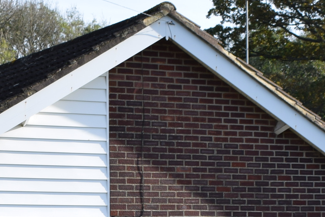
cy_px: 271
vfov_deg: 9.7
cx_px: 63
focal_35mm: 139
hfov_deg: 14.7
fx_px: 1255
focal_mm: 24
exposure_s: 1/200
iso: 100
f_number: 7.1
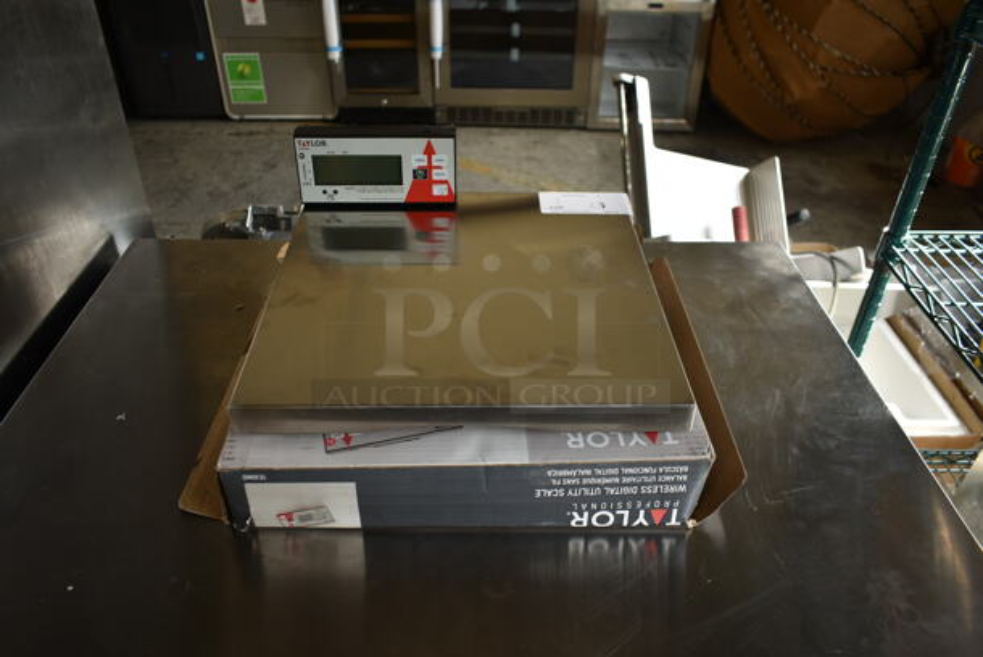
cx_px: 492
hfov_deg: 67.3
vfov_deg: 48.0
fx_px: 738
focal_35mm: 27
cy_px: 328
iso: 100
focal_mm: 18
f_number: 3.5
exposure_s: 1/50
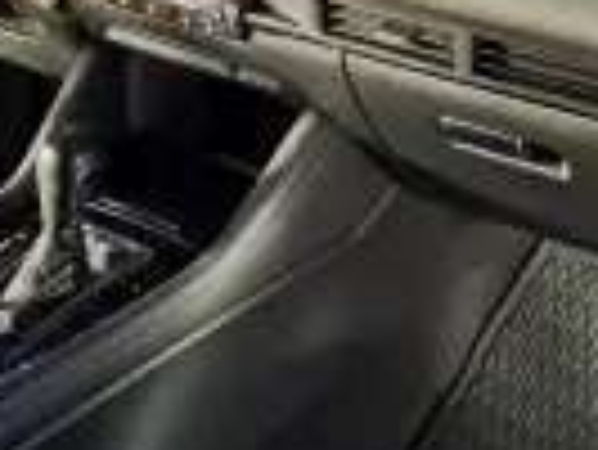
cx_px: 346
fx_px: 1262
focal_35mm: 73
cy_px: 184
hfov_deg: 26.6
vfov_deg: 20.2
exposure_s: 1/13
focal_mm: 4
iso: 1600
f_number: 1.8
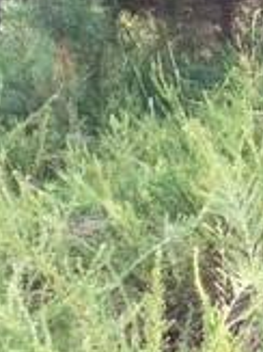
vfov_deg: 17.1
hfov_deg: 11.8
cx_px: 500
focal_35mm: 114
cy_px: 63
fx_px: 1156
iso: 32
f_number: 2.2
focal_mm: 4.15
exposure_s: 1/120
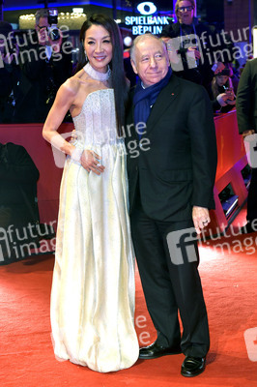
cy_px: 194
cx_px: 128
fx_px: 601
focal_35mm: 56
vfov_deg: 35.7
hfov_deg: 24.2
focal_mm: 56
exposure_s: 1/200
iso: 1600
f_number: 5.6
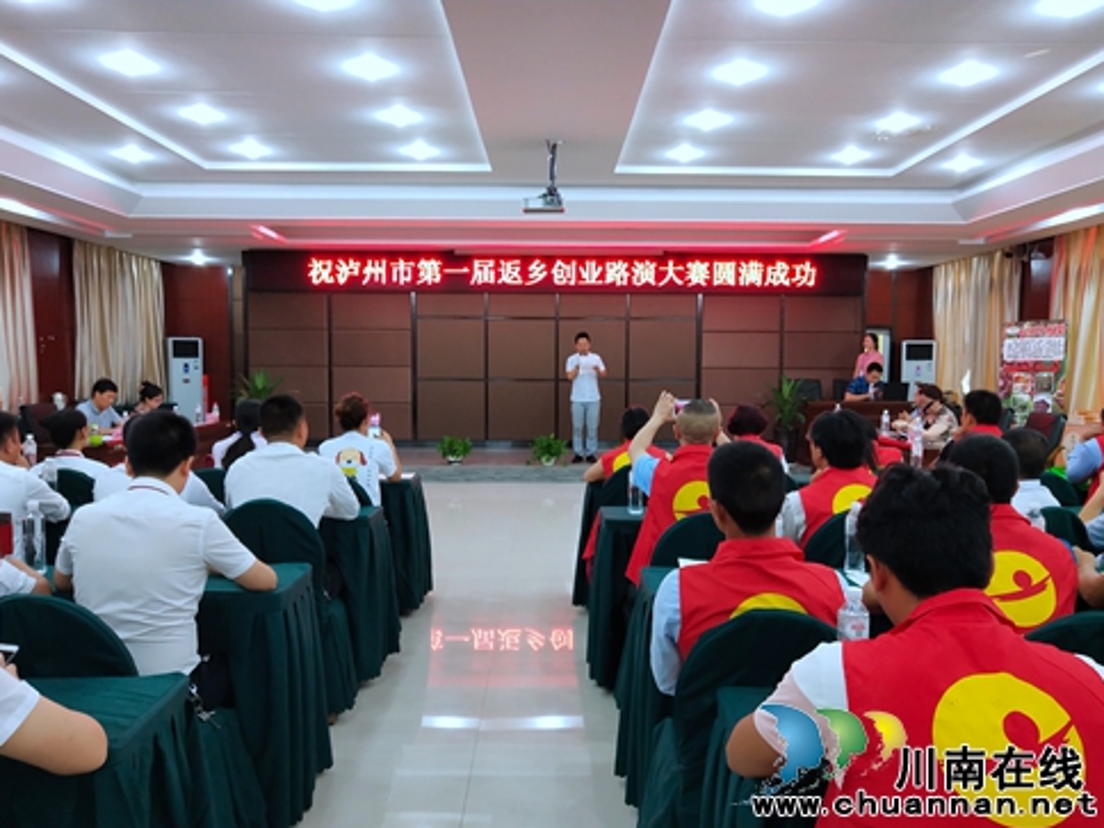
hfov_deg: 58.3
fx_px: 989
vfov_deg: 45.4
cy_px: 425
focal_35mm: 31
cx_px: 563
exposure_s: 1/50
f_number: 1.8
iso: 245
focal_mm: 3.95
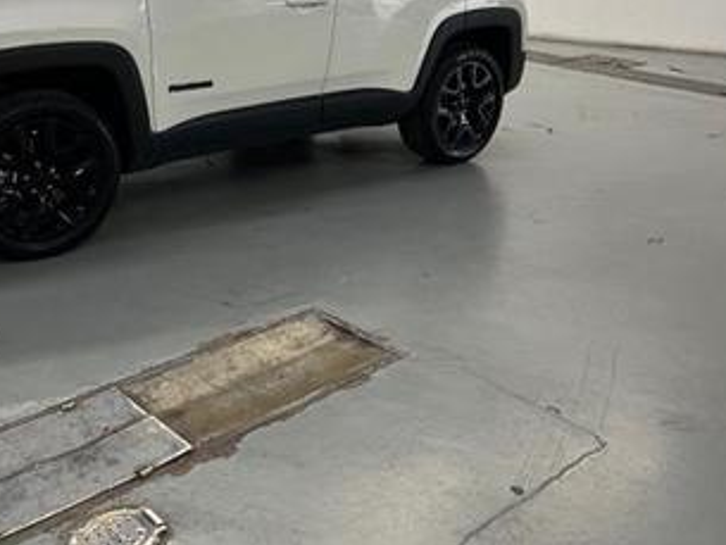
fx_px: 902
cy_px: 124
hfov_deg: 43.0
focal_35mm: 43
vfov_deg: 32.8
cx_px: 219
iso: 125
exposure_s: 1/120
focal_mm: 5.7
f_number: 1.5
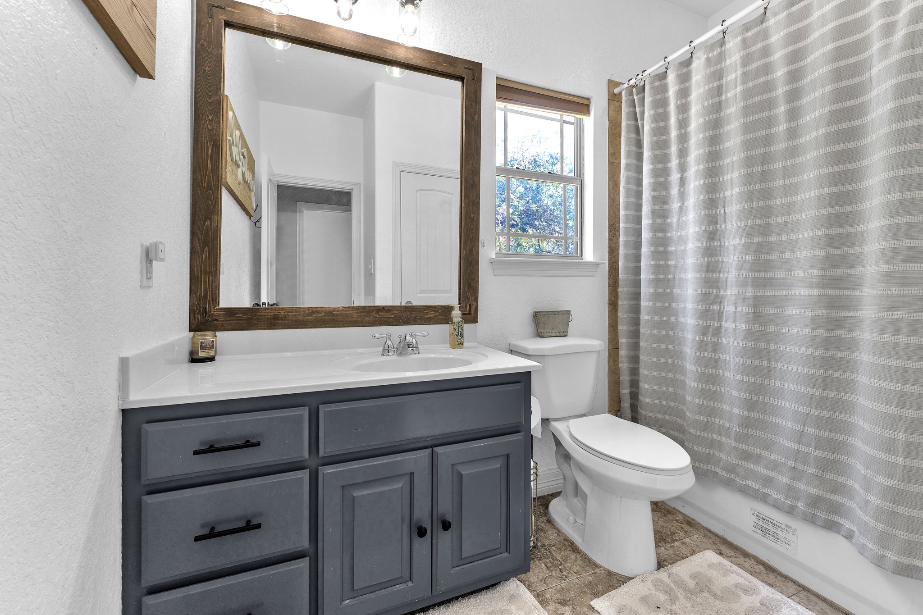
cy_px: 308
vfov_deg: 81.2
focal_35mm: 14
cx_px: 462
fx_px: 359
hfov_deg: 104.3
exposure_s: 1/10
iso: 320
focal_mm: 14
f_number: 7.1
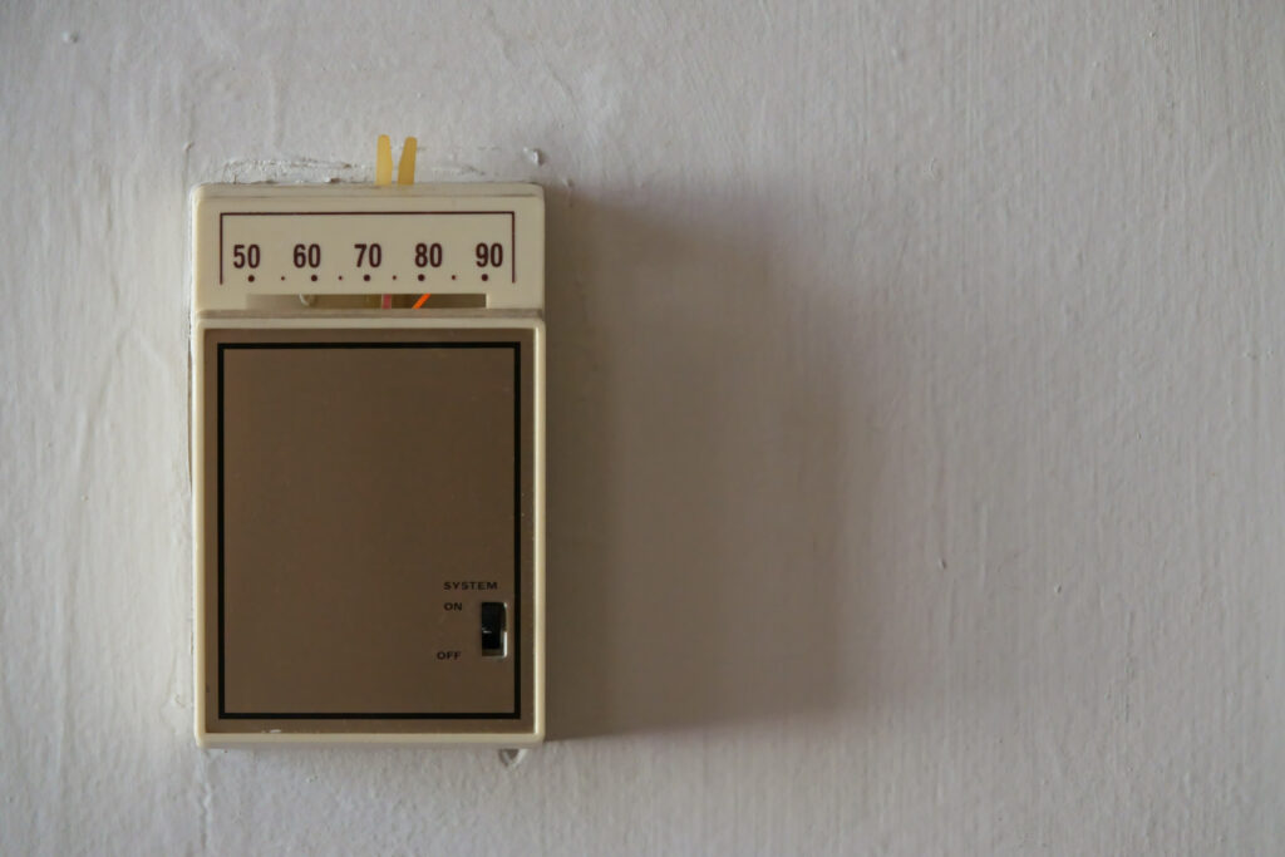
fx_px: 7639
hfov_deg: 9.6
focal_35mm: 214
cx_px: 642
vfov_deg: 6.4
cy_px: 428
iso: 1000
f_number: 4
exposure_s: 1/60
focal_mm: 78.4
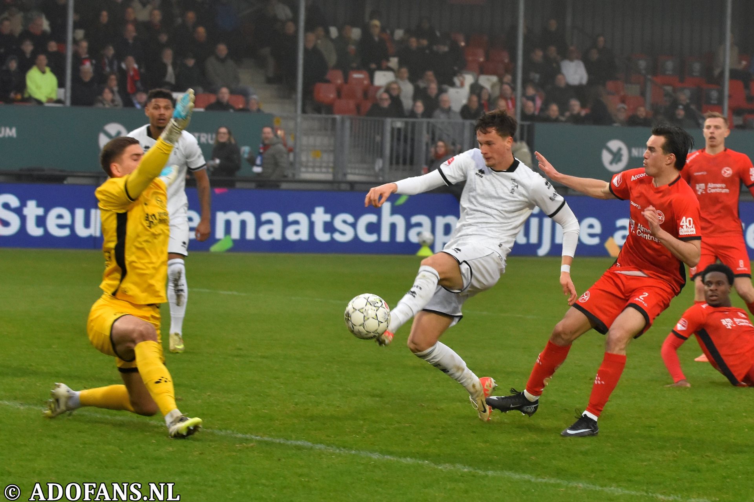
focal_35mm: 135
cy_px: 251
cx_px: 377
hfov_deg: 15.2
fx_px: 2827
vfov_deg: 10.2
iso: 1600
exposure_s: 1/640
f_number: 4
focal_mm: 90
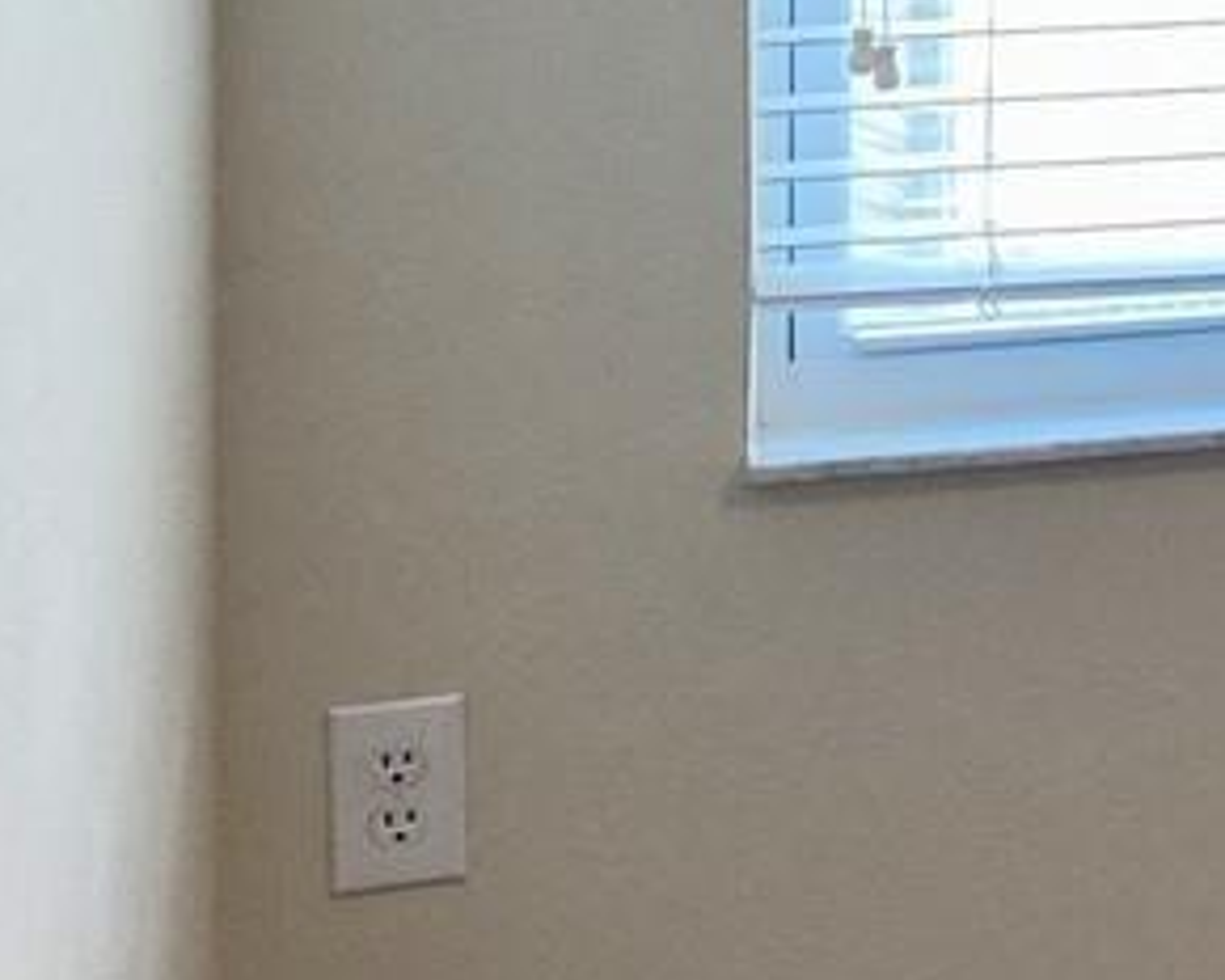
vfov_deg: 10.5
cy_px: -659
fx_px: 5076
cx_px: 3067
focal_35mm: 140
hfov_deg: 11.2
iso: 80
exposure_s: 1/120
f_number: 1.8
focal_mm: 4.25
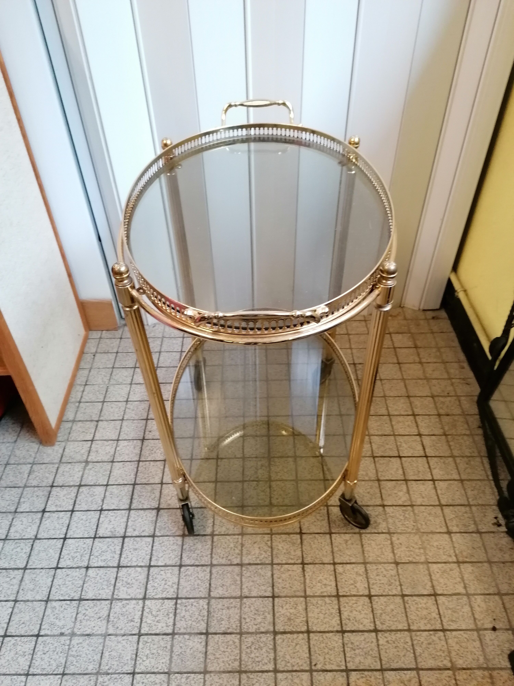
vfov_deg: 65.3
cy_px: 343
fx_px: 535
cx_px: 257
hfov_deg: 51.4
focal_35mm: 27
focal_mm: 4.75
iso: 400
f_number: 1.8
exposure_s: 1/33.3
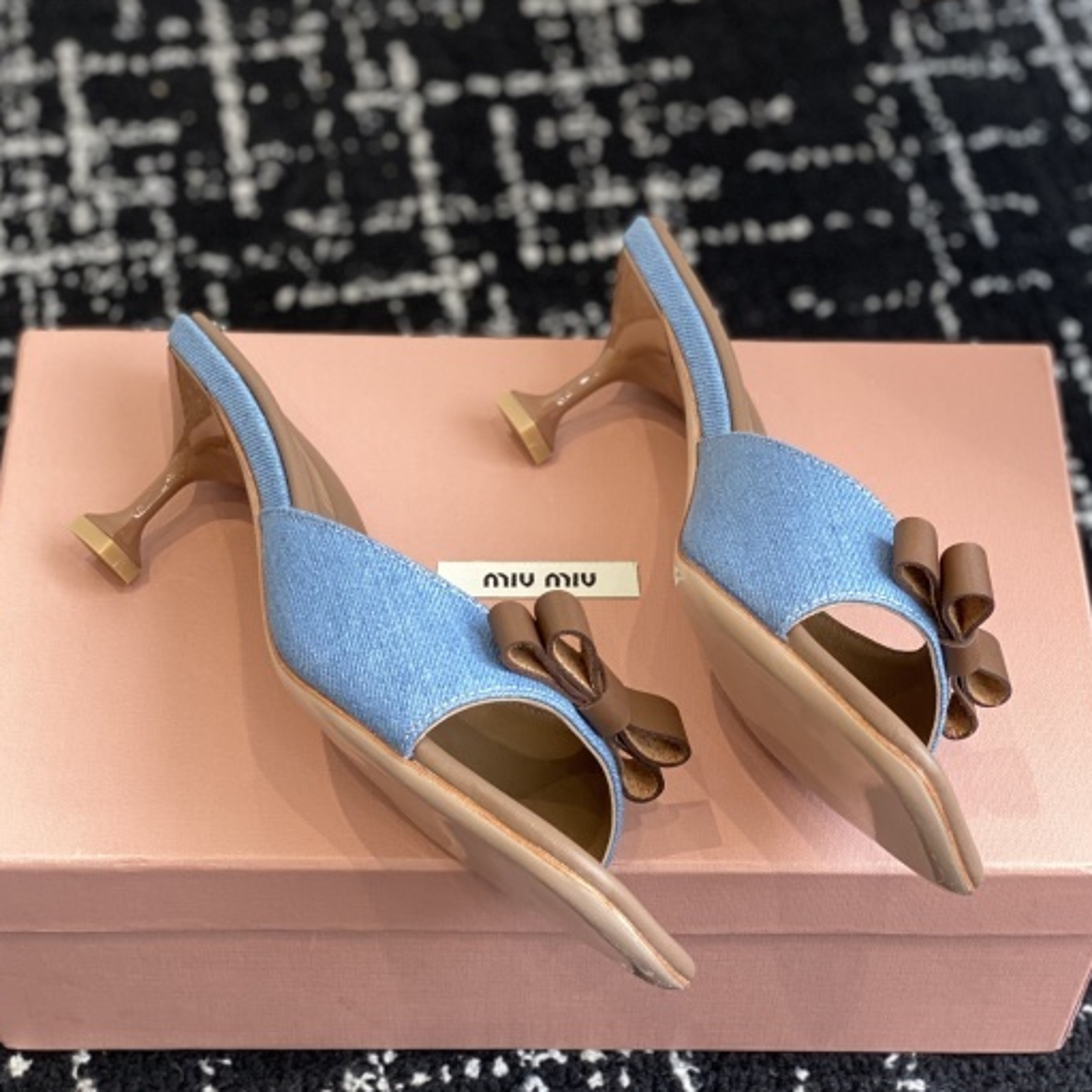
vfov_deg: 24.0
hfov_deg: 24.0
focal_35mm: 72
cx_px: 547
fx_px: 2570
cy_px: 504
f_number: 2
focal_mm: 6
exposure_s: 1/122
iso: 100
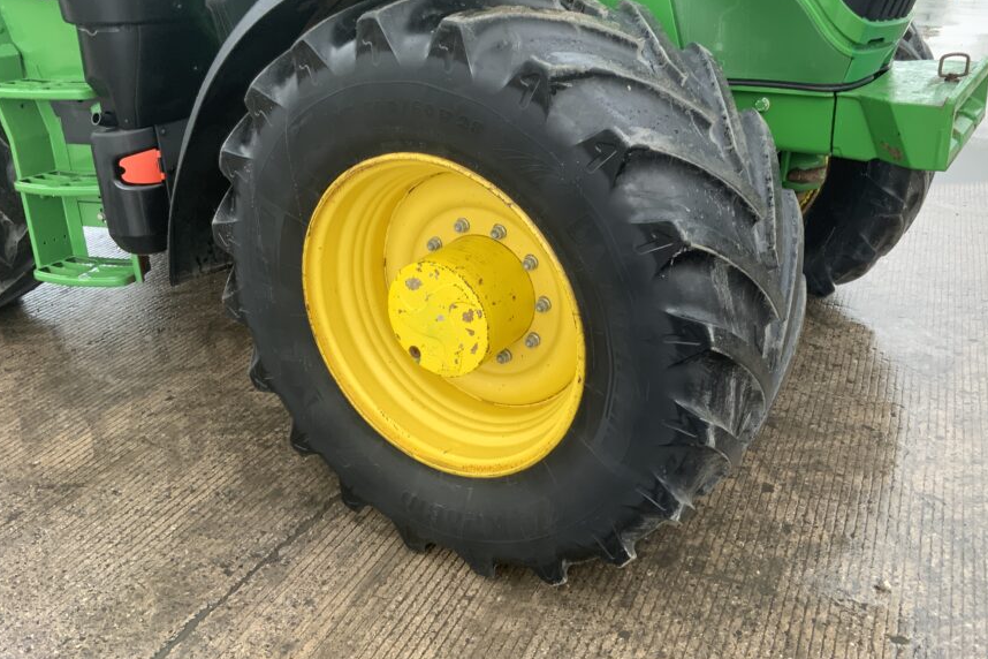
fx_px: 988
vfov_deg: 36.7
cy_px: 263
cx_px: 576
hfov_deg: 52.9
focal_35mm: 36
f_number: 1.8
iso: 16
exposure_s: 1/151
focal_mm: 3
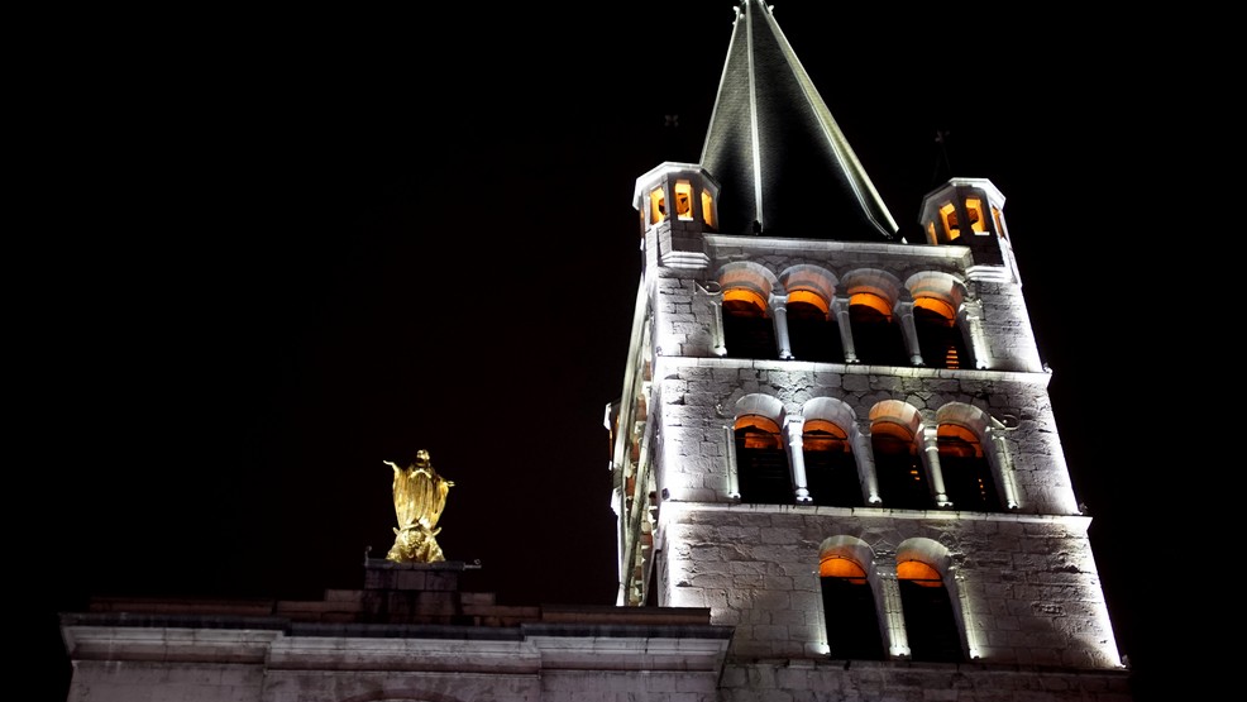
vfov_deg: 23.5
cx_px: 677
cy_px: 387
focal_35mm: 51
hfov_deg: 40.5
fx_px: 1687
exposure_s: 1/60
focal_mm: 40
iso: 4000
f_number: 2.8
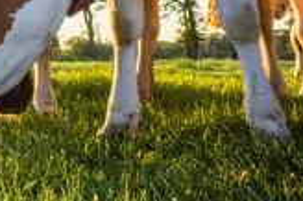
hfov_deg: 18.4
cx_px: -181
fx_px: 799
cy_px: -77
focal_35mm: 95
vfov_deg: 13.7
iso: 100
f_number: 3.5
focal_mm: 9.7
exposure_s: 1/200
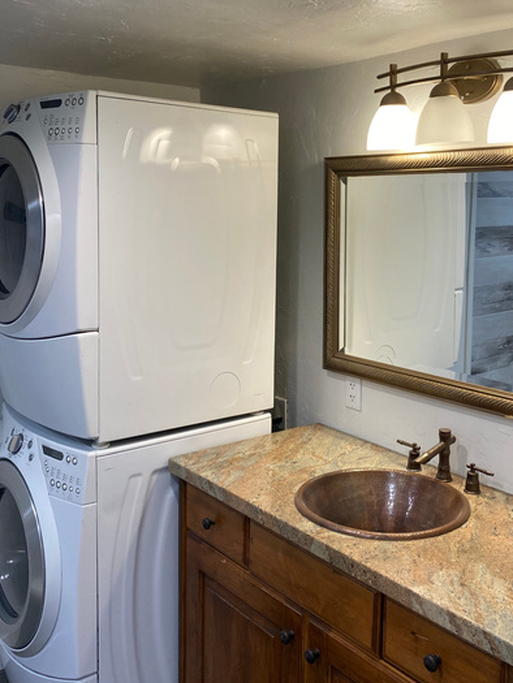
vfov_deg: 48.8
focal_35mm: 38
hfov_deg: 37.6
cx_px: 309
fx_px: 751
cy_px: 284
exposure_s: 1/120
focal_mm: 4.25
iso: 100
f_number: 1.8
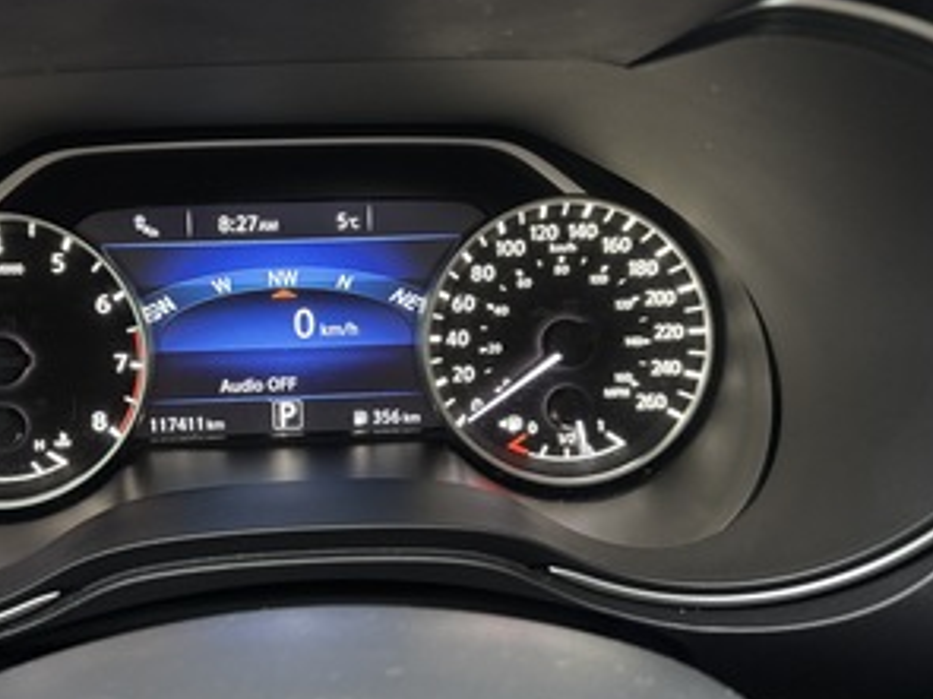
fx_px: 997
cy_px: 350
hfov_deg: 49.1
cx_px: 291
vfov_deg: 38.6
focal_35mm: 37
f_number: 1.6
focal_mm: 5.96
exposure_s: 1/34
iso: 640
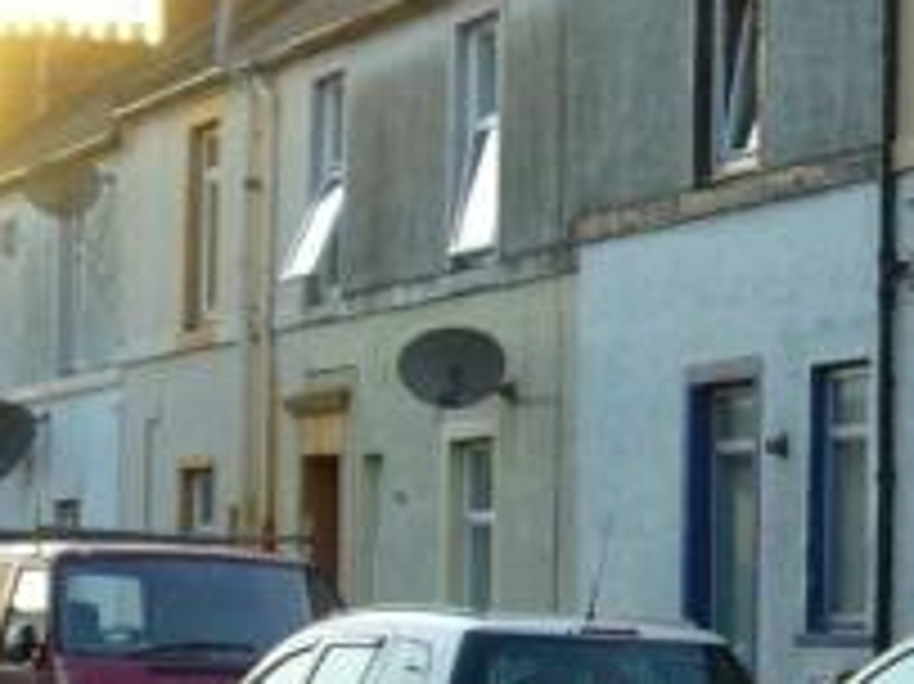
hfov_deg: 11.4
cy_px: 574
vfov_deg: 8.6
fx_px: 4539
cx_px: 876
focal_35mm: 172
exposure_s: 1/125
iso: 100
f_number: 3.6
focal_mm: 9.9
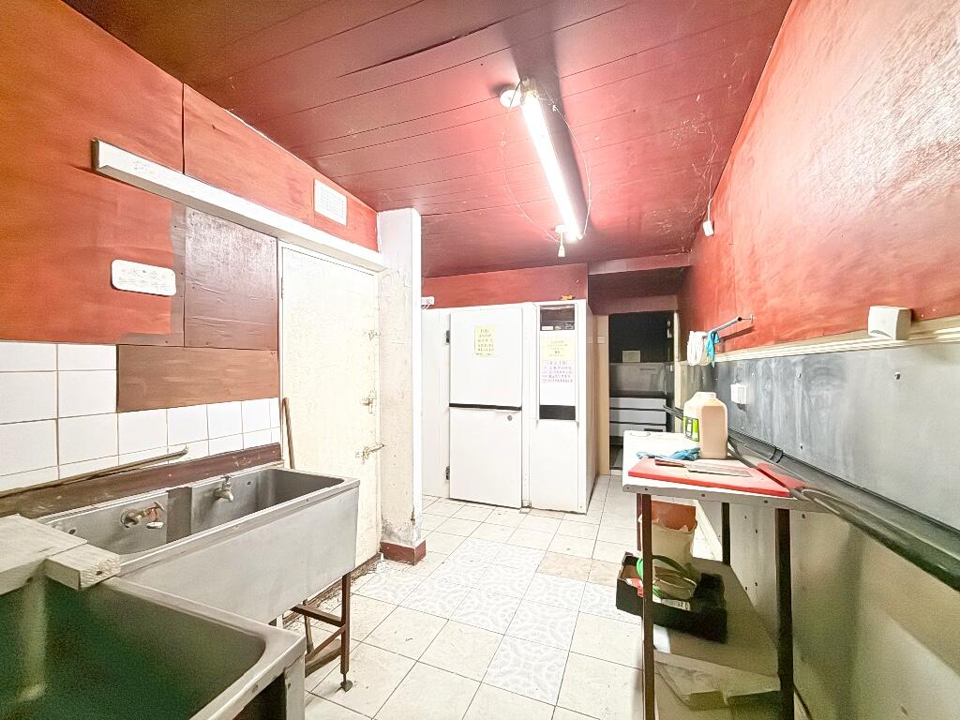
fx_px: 388
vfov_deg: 85.7
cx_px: 480
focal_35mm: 14
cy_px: 360
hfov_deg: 102.1
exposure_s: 1/50
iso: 800
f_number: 2.2
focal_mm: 2.22
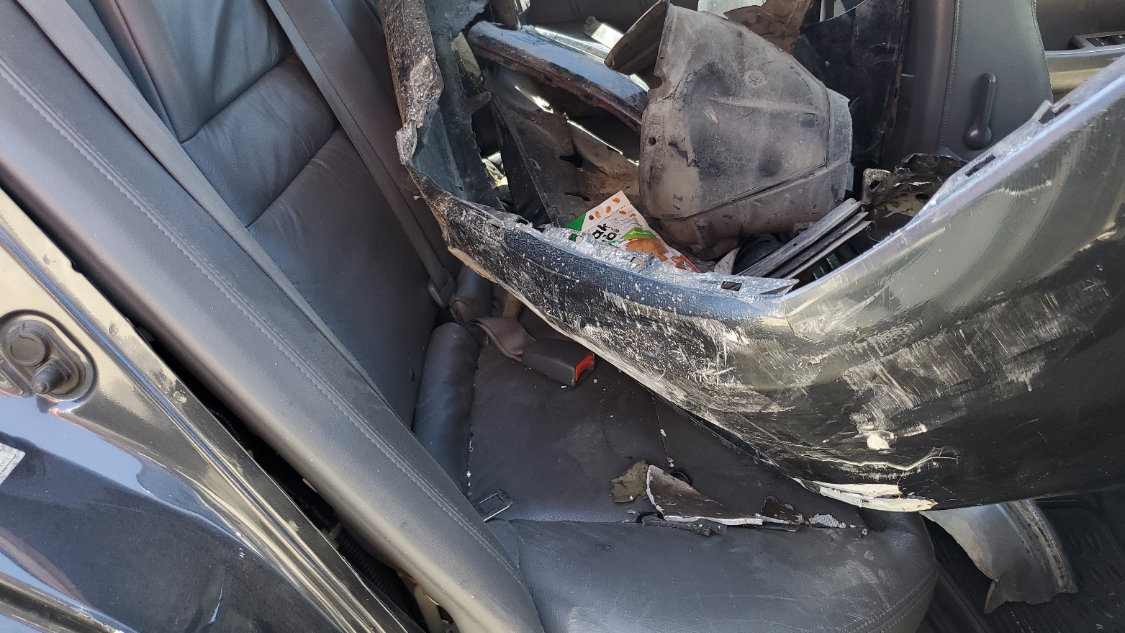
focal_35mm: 29
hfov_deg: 66.1
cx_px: 561
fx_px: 865
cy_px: 215
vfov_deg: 39.7
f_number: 1.5
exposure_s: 1/120
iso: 52
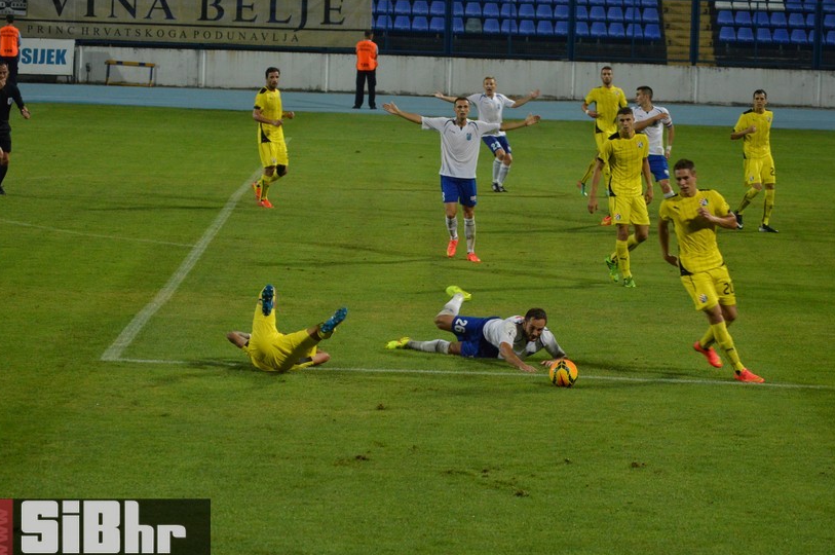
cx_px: 452
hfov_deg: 12.4
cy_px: 287
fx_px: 3846
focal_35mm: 166
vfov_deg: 8.2
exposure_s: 1/250
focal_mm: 100
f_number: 5.6
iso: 1600
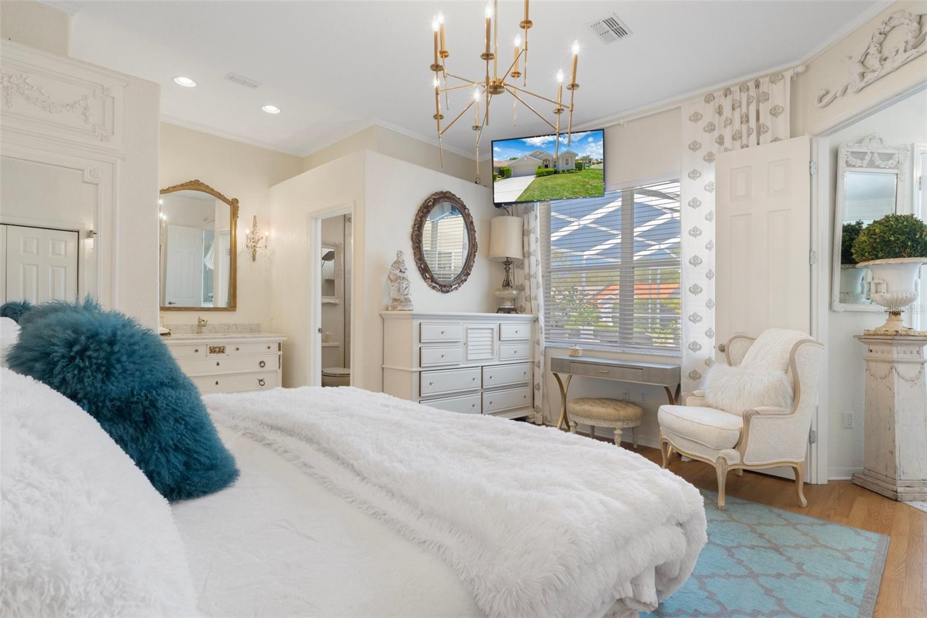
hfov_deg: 90.0
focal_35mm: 18
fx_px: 463
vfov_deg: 67.4
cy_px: 309
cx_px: 464
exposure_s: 1/2
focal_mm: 12
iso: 250
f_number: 8
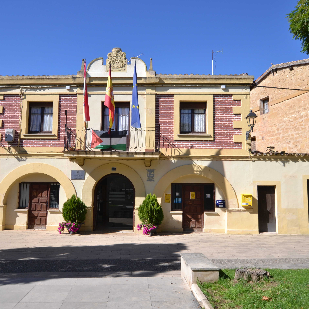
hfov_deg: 59.1
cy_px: 155
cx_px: 150
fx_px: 273
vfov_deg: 59.1
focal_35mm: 27
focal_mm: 14
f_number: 2.8
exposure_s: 1/1600
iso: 100
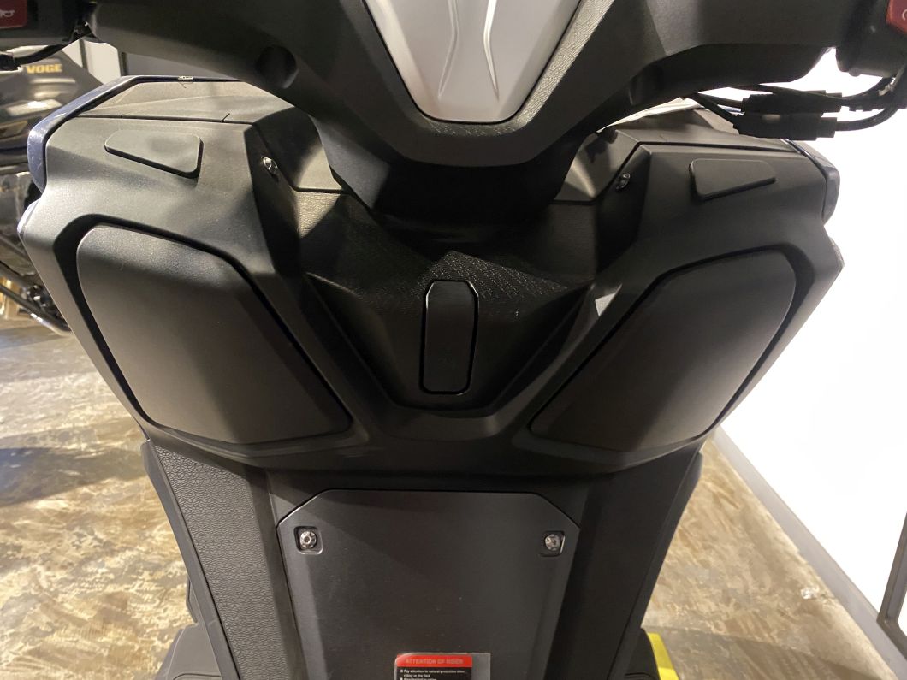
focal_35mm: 26
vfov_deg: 53.1
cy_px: 340
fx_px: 681
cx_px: 454
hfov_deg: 67.3
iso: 800
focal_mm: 4.25
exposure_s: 1/25
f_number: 1.8
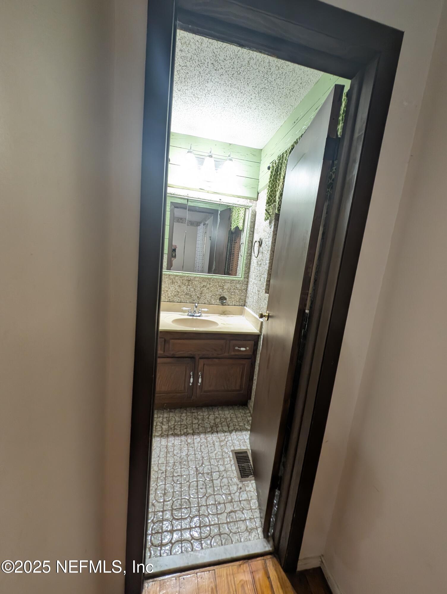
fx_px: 206
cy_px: 297
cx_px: 224
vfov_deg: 110.5
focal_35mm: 12
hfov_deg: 94.6
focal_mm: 2.23
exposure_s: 1/60
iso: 443
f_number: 1.95
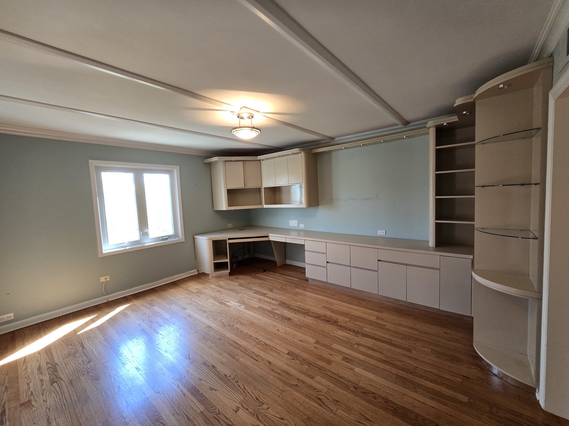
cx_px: 284
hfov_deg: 106.2
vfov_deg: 89.9
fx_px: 214
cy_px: 213
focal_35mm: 13
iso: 200
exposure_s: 1/60
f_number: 2.2
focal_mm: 2.2
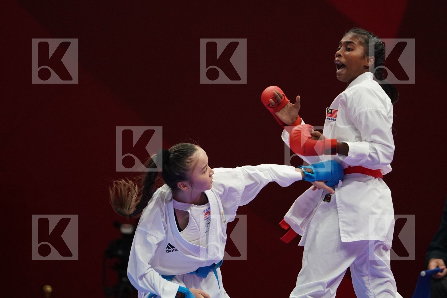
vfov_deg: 3.4
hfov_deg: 5.0
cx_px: 224
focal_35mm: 409
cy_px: 149
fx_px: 5078
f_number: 4
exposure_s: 1/1000
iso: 3200
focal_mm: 273
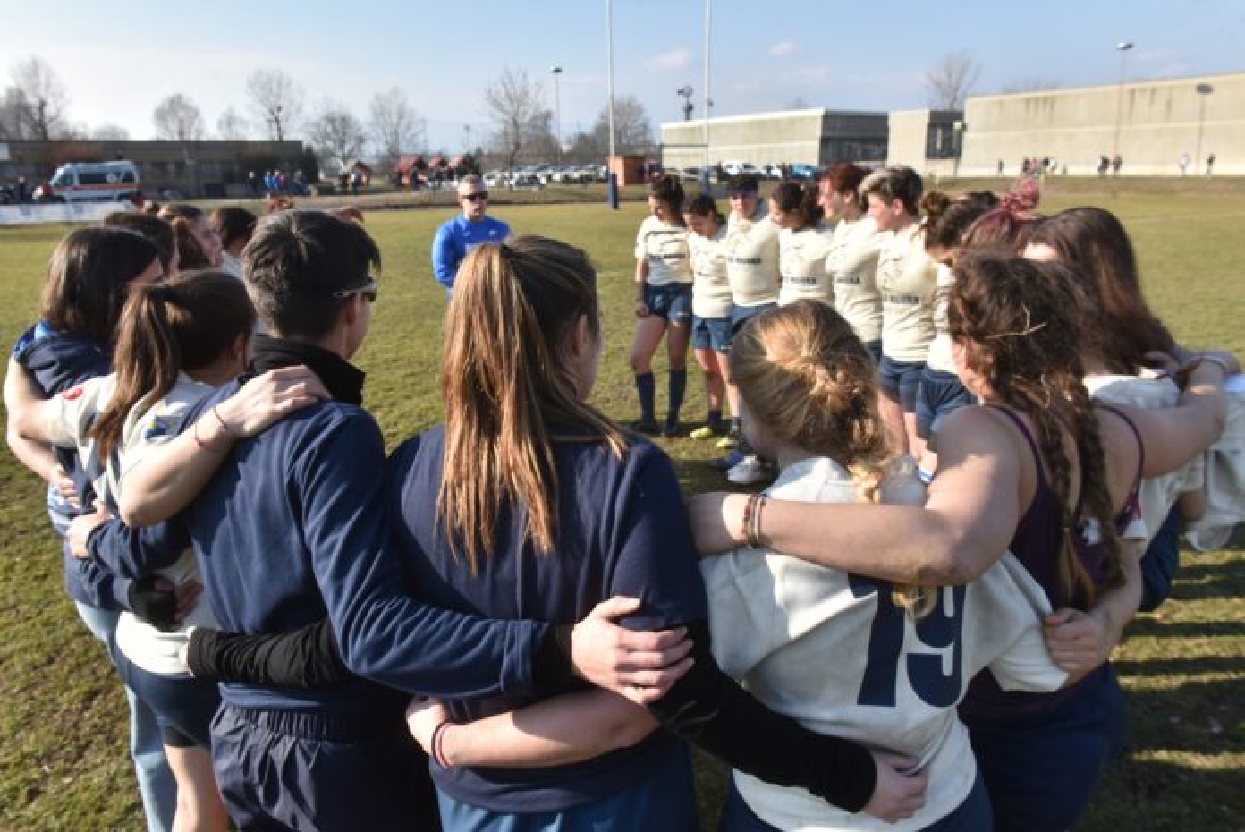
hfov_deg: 73.7
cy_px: 416
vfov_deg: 53.2
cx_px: 622
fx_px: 830
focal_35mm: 24
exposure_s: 1/800
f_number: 10
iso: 640
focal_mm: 24
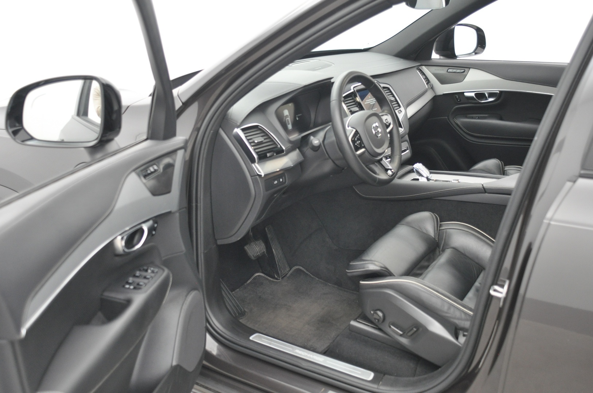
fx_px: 592
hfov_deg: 53.2
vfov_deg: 36.8
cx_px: 296
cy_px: 196
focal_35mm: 36
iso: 800
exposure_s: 1/40
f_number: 3.2
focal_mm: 24
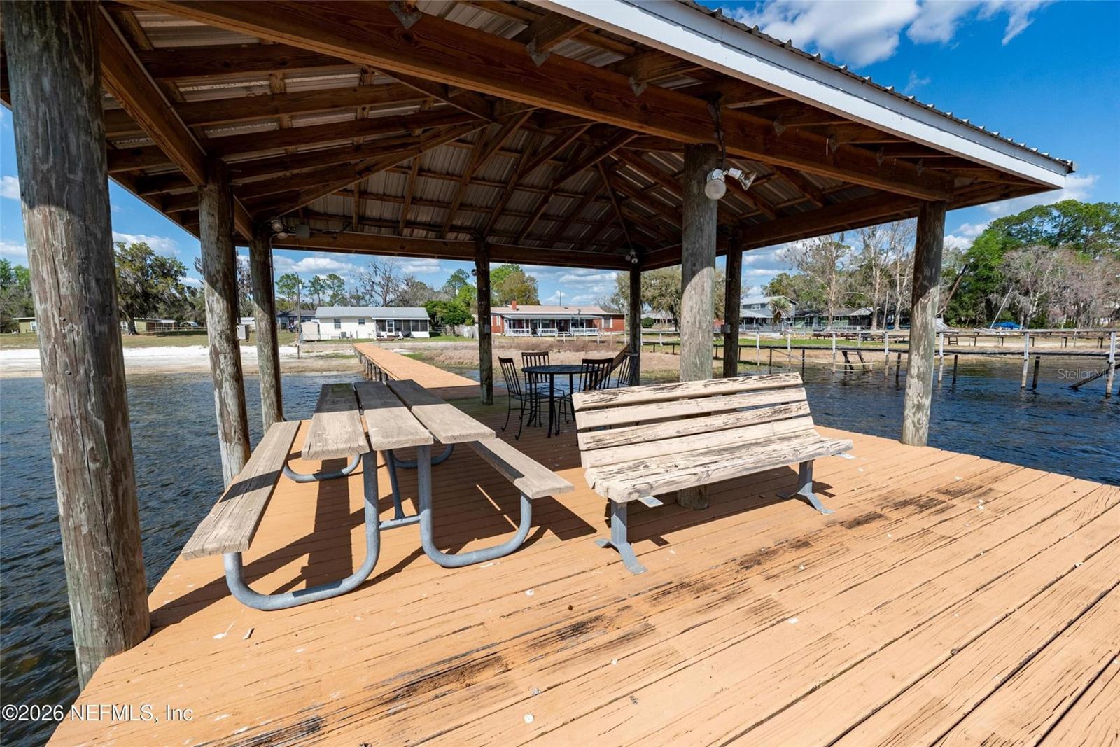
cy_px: 374
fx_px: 436
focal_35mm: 14
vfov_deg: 81.2
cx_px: 560
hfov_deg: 104.2
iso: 400
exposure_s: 1/6400
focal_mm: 14
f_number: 8
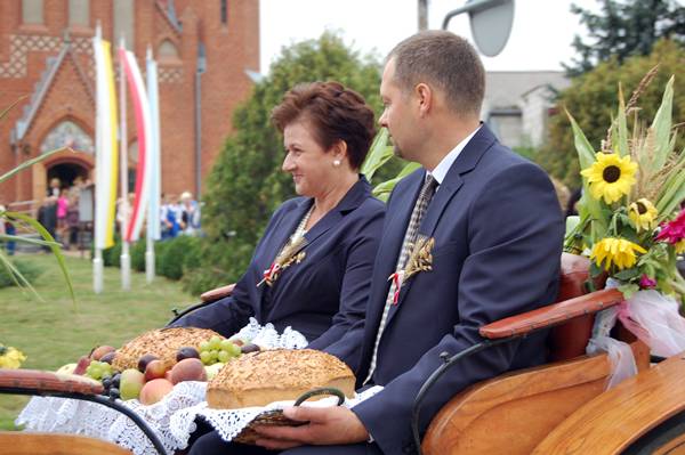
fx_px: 1312
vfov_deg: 19.7
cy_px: 228
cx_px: 342
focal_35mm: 69
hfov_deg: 29.3
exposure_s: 1/125
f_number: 5.6
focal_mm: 46
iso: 400
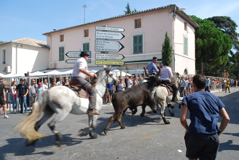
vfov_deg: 48.1
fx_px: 180
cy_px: 80
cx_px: 120
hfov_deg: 67.3
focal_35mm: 27
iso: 100
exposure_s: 1/200
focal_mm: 18
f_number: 7.1
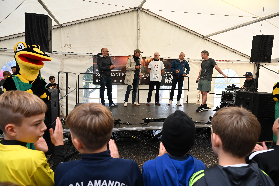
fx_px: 186
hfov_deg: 73.7
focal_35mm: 24
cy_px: 93
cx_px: 140
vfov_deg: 53.1
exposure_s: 1/125
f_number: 5.6
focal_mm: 24
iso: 1000
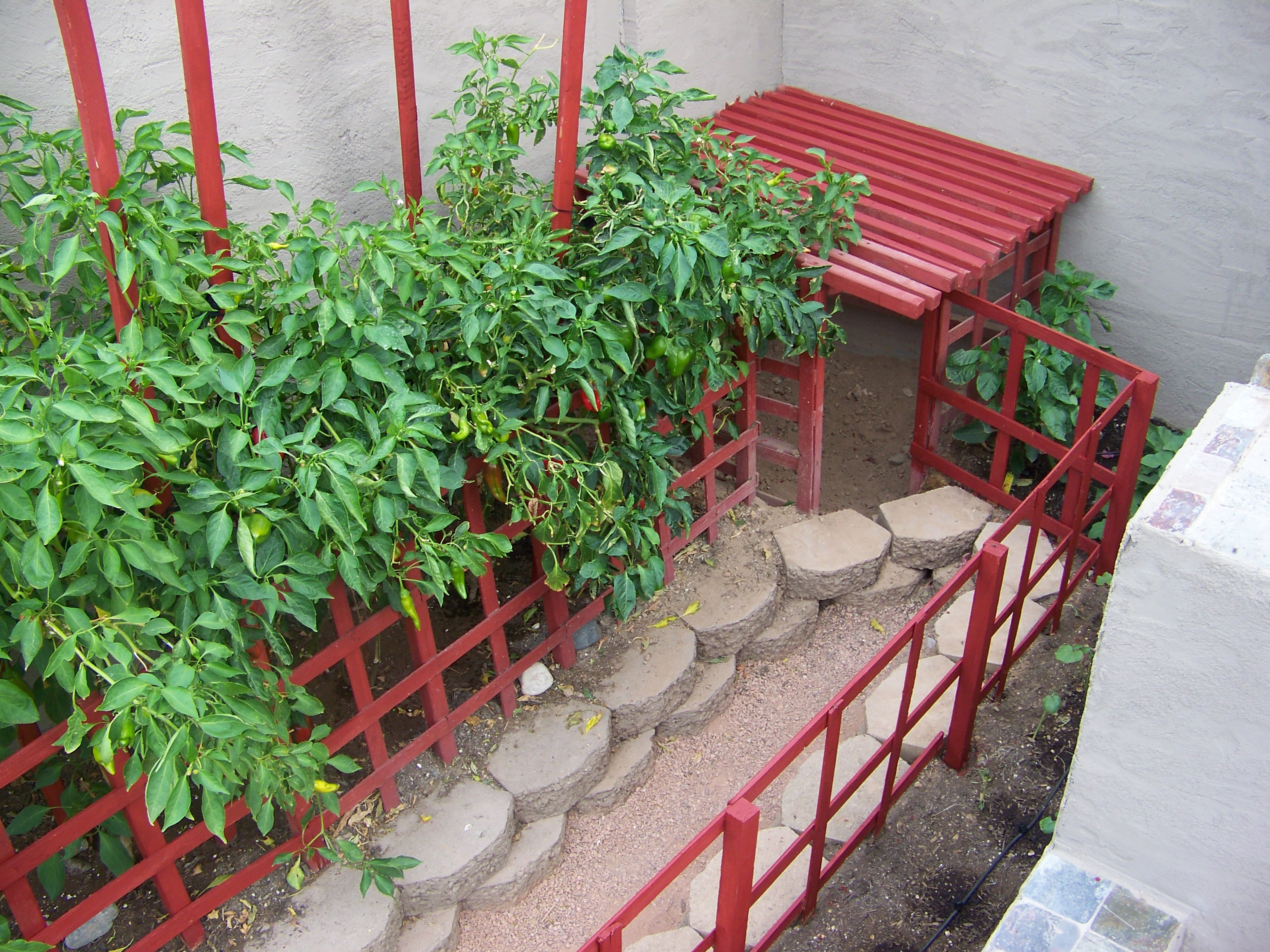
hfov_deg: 51.4
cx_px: 635
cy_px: 476
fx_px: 1321
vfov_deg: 39.7
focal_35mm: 36
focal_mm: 5.85
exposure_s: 1/60
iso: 64
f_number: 2.8
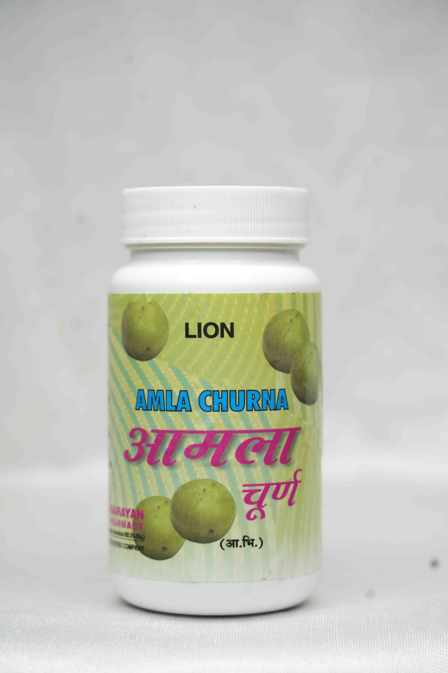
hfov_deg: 13.0
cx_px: 224
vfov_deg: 19.5
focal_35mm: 105
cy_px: 336
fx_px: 1960
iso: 640
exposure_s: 1/100
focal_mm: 105
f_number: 5.6
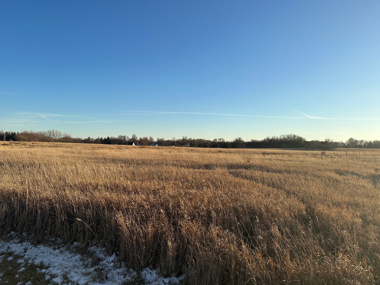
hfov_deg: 71.6
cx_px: 190
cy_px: 142
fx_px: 263
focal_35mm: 24
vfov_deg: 56.8
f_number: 1.78
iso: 80
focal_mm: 6.86
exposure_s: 1/4184
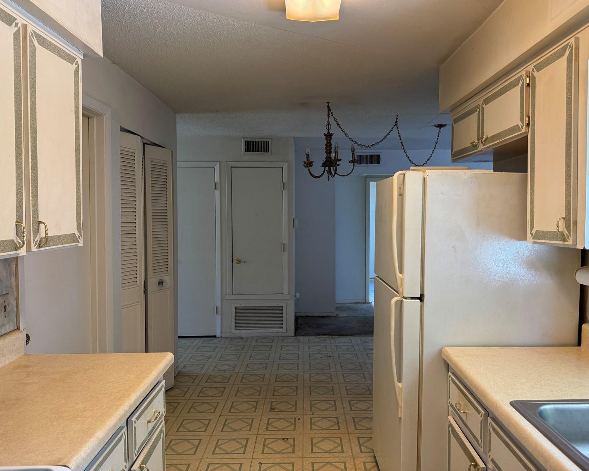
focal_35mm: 26
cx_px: 312
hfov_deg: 66.0
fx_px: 453
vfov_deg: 54.9
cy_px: 227
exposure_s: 1/120
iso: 160
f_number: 1.78
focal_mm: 6.76
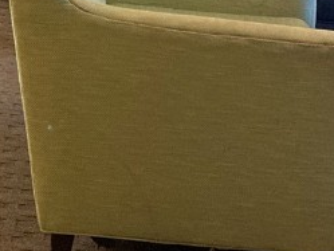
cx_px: -90
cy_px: -189
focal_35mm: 115
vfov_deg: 12.0
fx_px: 1110
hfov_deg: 16.3
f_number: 1.8
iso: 400
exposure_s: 1/40
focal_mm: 3.99
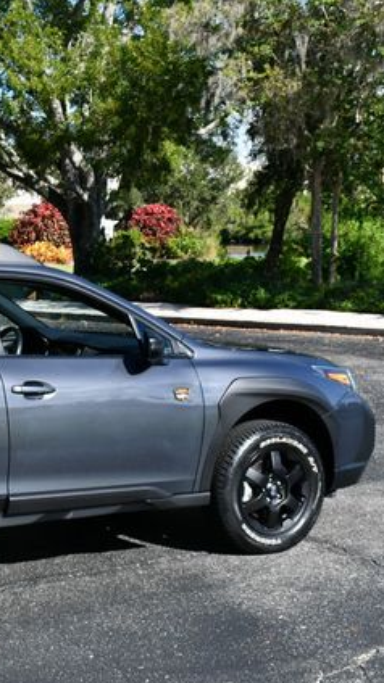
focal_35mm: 76
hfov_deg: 15.3
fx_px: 1378
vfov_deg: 27.9
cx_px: -69
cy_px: 343
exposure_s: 1/250
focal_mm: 24
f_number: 8
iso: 110
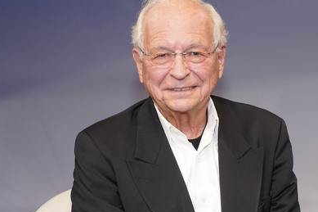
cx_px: 179
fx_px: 450
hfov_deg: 38.8
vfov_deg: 26.5
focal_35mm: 51
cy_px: 103
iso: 2000
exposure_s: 1/125
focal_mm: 44
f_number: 5.6
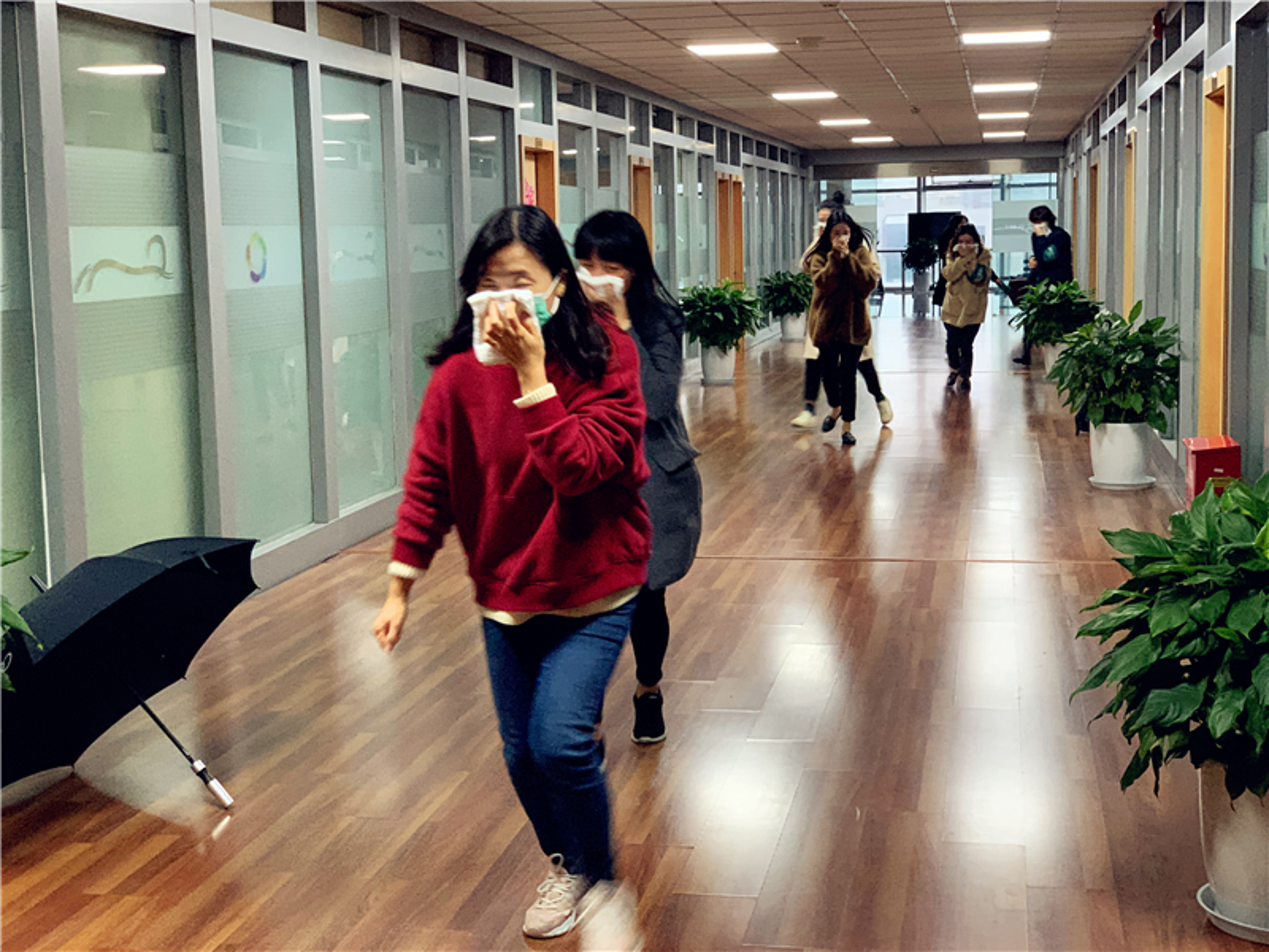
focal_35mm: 52
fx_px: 1906
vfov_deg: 28.0
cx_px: 634
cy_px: 476
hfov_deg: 36.8
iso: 320
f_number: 2.4
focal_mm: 6
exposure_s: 1/50
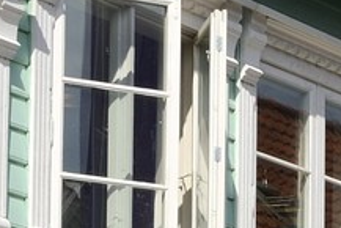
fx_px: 2929
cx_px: 1086
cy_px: 580
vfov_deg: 4.3
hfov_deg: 6.1
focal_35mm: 309
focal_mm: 42
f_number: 18
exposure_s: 1/160
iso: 200
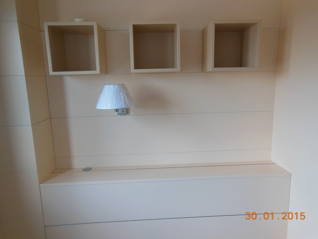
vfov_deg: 54.9
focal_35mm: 25
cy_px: 120
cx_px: 159
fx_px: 230
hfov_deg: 69.4
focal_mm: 4.5
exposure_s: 1/60
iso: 400
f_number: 3.5
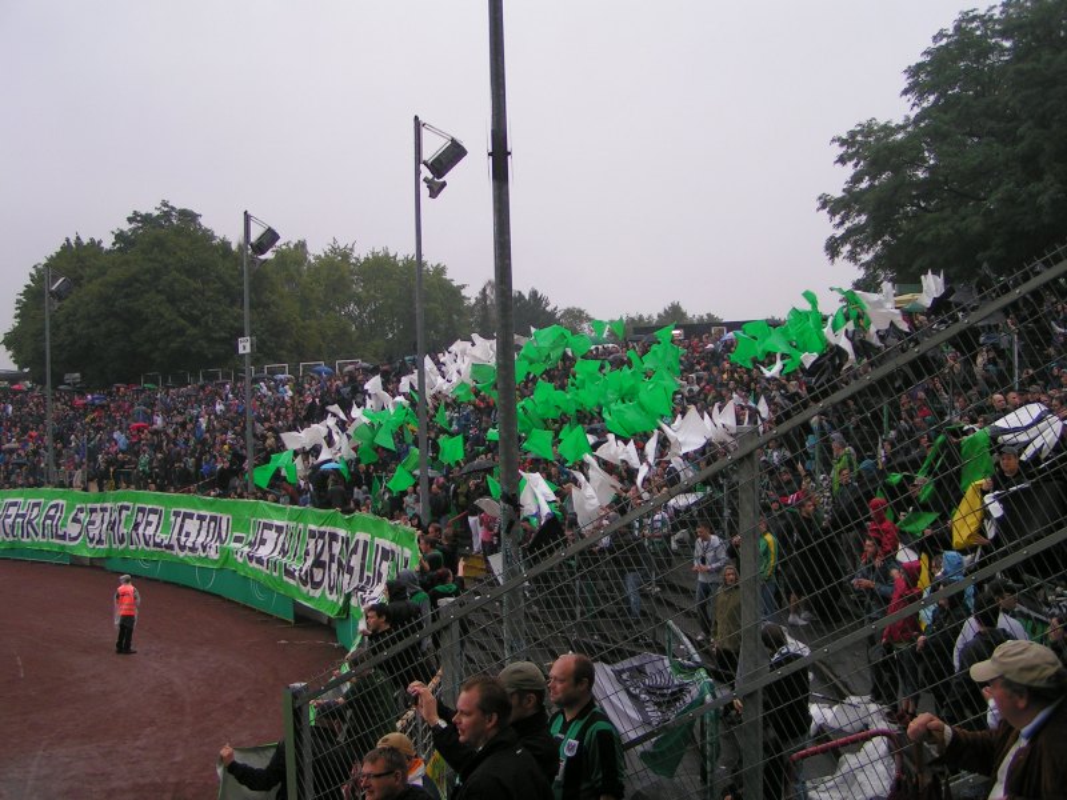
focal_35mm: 38
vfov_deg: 37.7
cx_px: 534
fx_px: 1171
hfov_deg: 49.0
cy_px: 400
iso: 50
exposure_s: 1/60
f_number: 2.8
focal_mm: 5.8
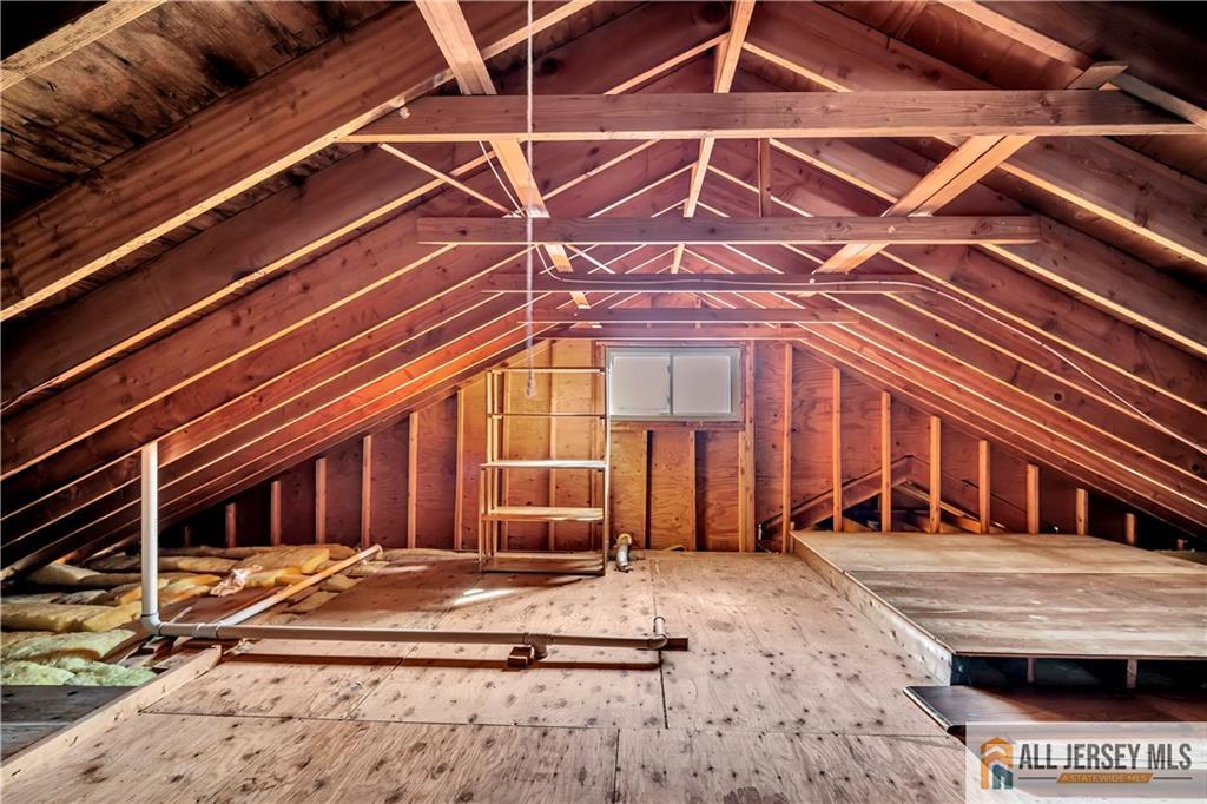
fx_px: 536
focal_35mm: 16
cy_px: 402
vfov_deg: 73.7
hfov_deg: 96.8
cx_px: 604
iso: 320
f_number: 5
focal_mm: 16
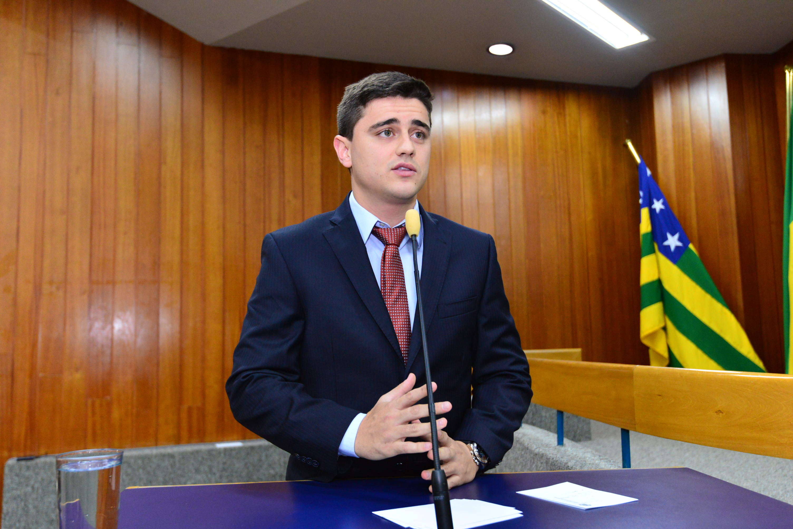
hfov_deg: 54.4
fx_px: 771
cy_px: 264
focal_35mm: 35
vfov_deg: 37.9
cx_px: 396
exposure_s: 1/125
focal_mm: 35
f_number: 5
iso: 3200
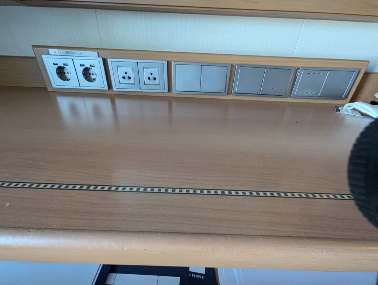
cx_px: 189
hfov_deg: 106.1
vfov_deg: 90.1
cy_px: 142
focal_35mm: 13
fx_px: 142
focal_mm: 1.95
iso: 489
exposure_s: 1/49.3
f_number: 2.2
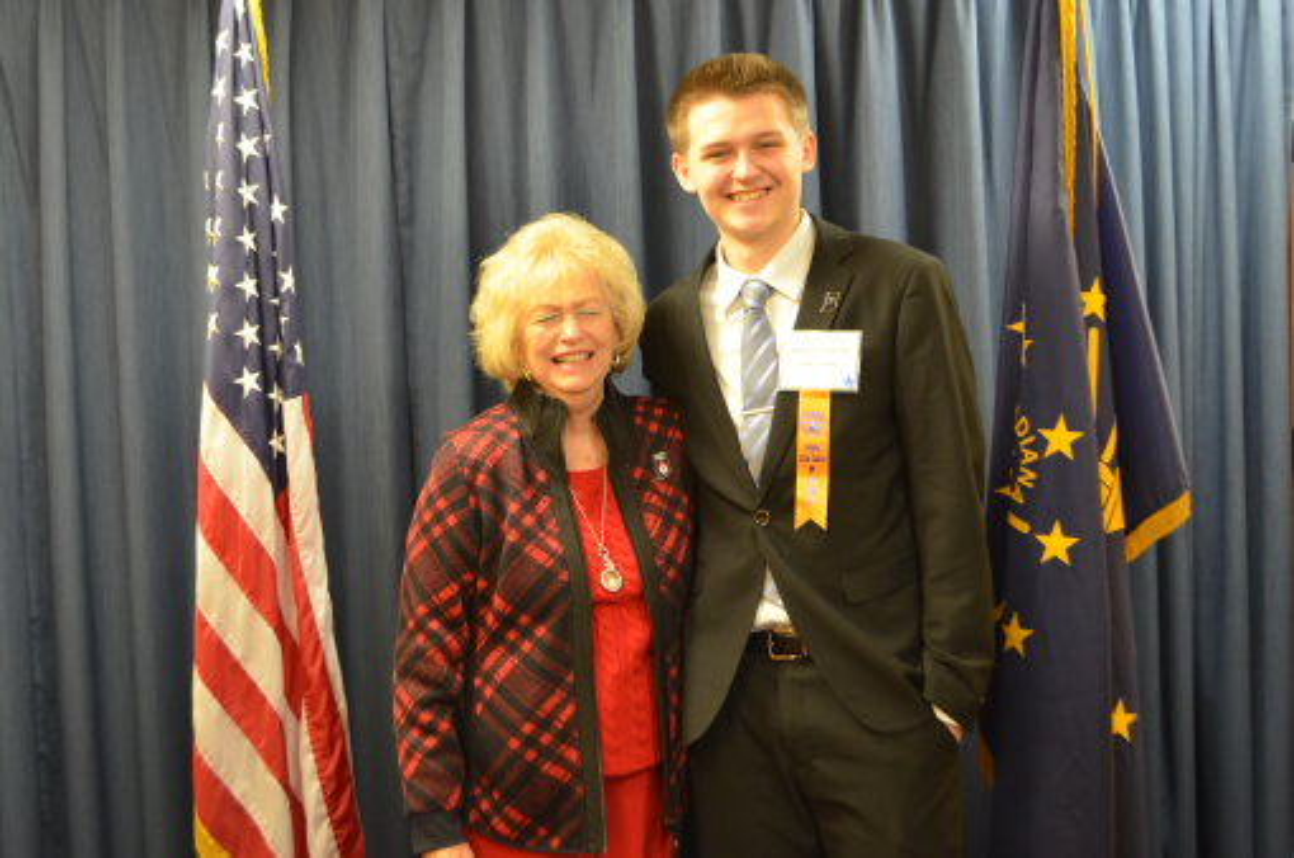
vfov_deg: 31.8
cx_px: 647
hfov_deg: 46.5
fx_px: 1507
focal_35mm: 42
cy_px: 429
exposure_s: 1/15
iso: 720
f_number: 4.5
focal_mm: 28
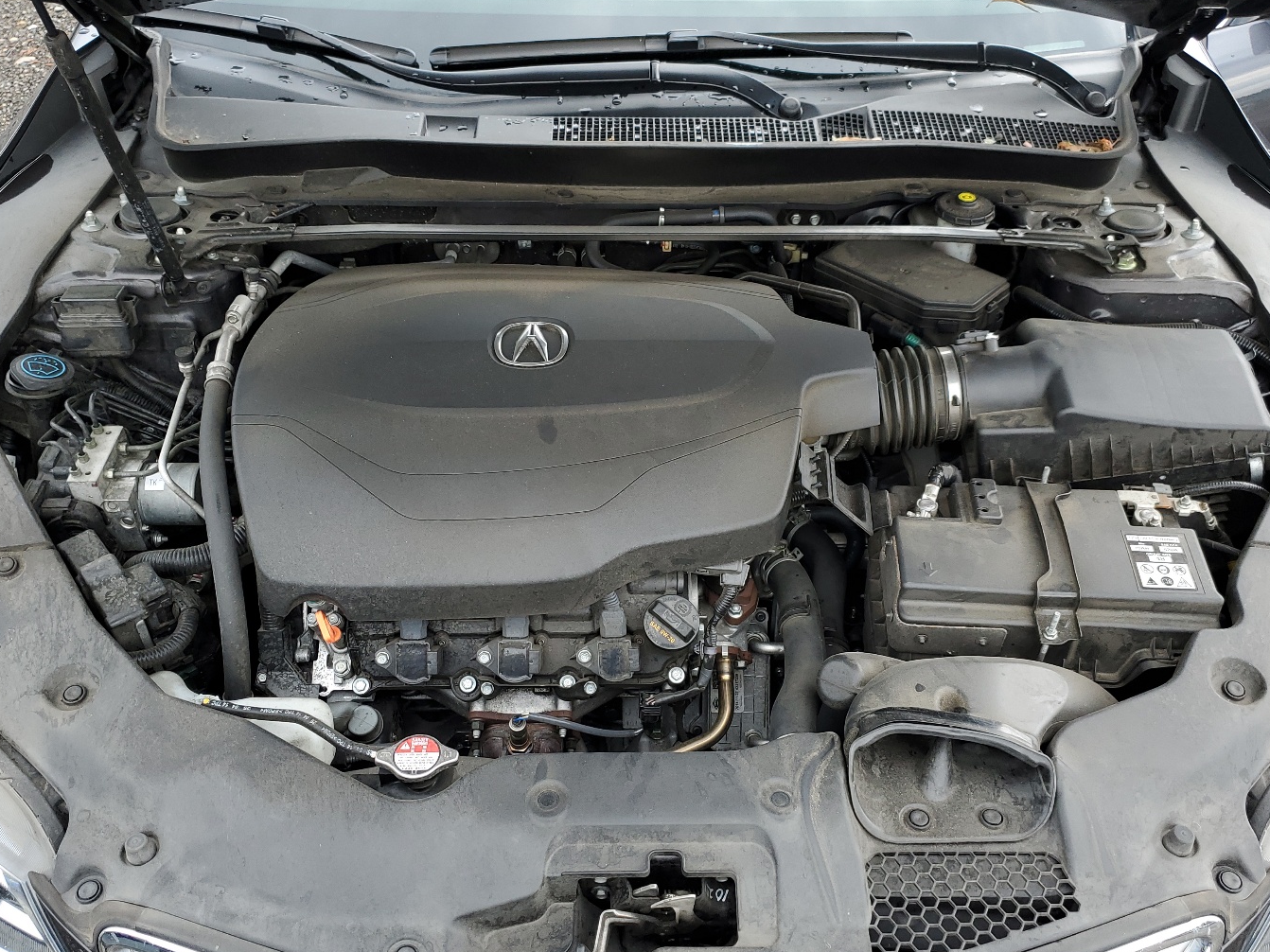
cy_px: 542
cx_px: 618
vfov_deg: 45.3
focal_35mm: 31
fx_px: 1137
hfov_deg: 58.4
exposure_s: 1/286
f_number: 1.5
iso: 50
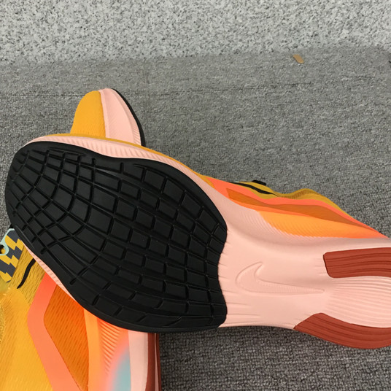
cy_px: 213
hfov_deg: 36.8
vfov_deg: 36.8
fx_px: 588
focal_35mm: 46
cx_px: 194
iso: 32
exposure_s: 1/33
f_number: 2.4
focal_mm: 3.3
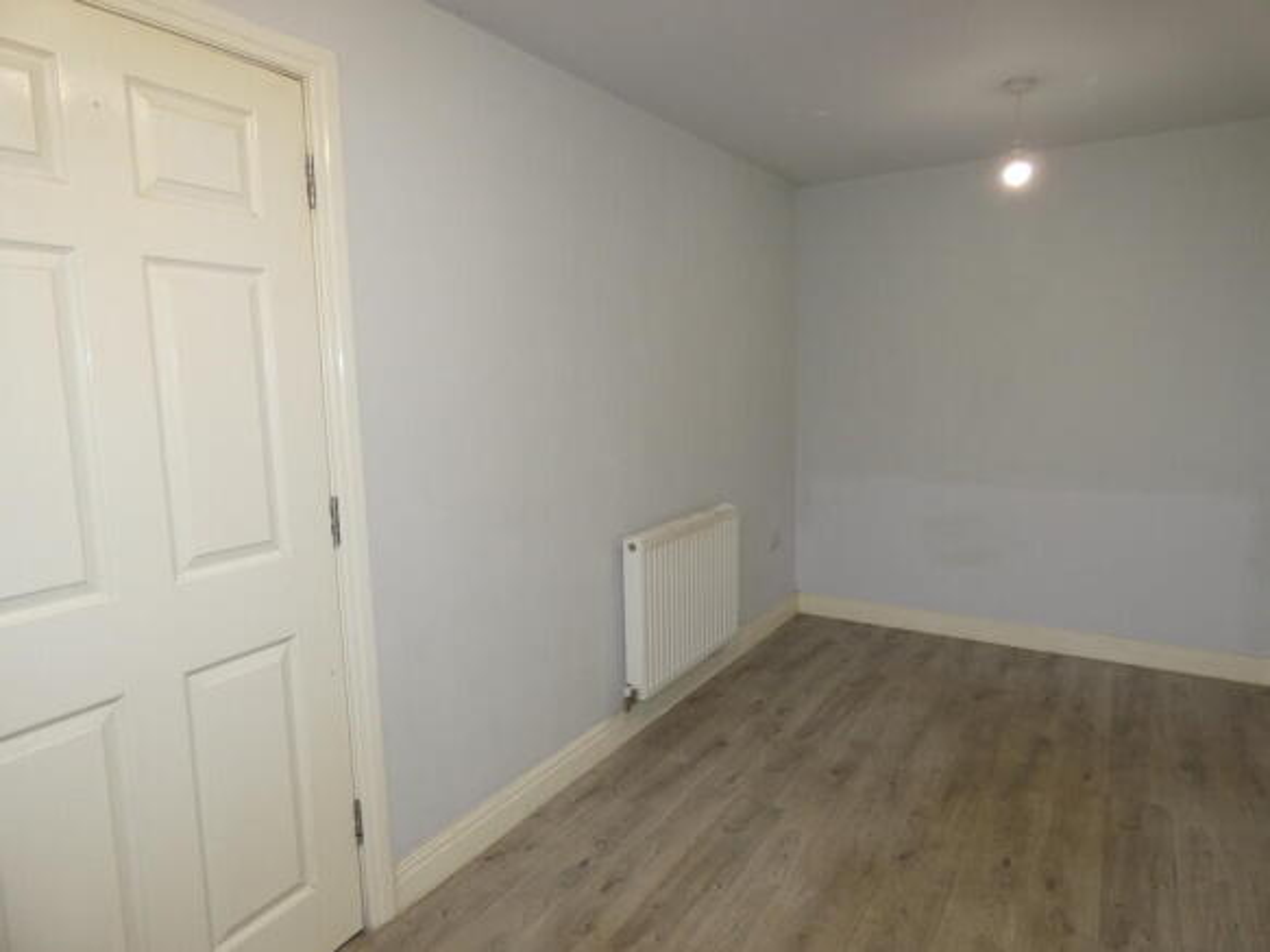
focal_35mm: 20
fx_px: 734
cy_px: 476
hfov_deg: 81.8
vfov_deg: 66.0
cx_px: 635
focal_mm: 3.6
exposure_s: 1/60
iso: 160
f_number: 2.8
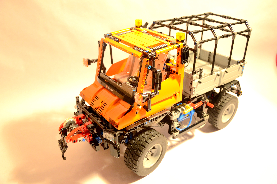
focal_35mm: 33
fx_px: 253
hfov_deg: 57.3
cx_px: 138
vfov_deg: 39.8
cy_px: 92
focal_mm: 22
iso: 400
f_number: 4
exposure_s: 1/60
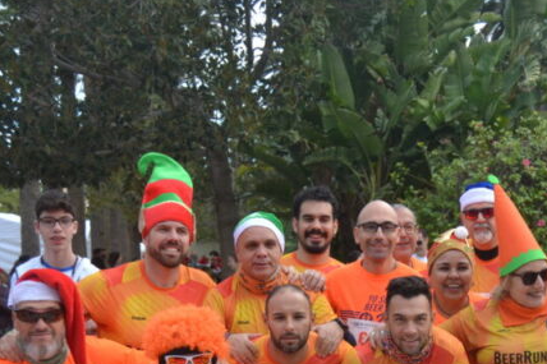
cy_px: 388
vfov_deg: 16.8
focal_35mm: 79
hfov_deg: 25.2
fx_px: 1200
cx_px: 449
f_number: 4
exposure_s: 1/800
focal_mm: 22
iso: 400
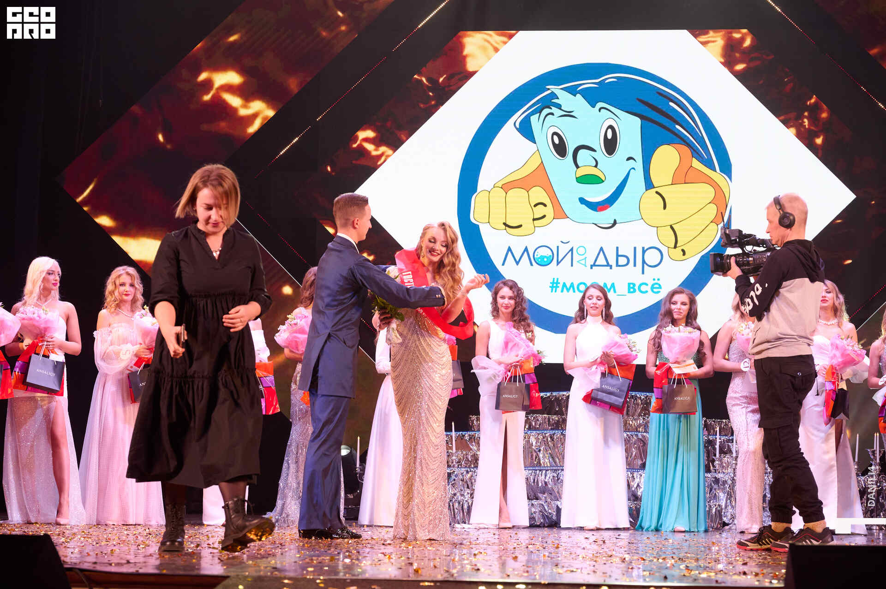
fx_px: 1820
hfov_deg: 27.4
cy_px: 294
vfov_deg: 18.4
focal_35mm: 74
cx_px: 443
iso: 1600
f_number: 5.6
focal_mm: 74
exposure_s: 1/500
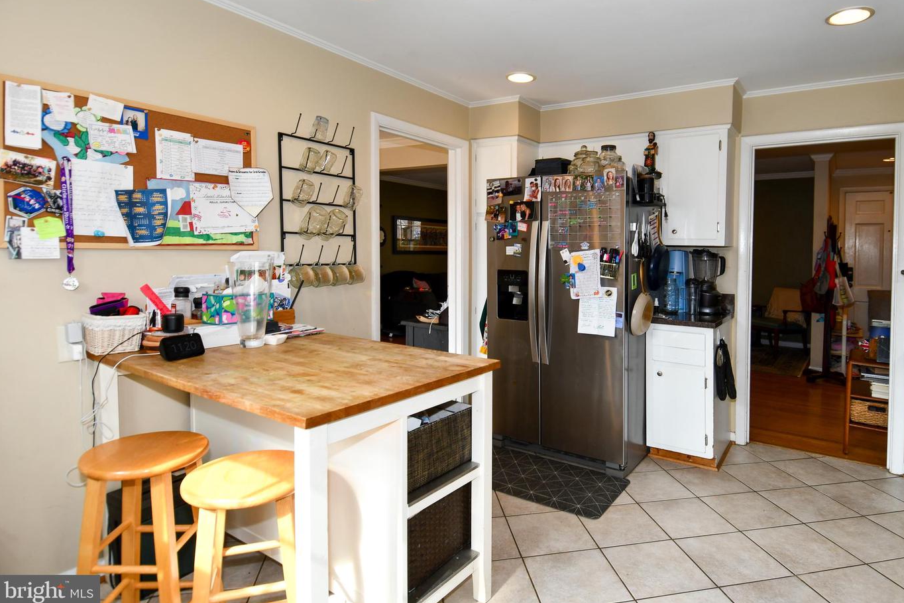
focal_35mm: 19
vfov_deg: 64.5
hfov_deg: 86.9
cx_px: 474
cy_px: 291
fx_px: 477
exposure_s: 1/100
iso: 200
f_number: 5
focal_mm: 12
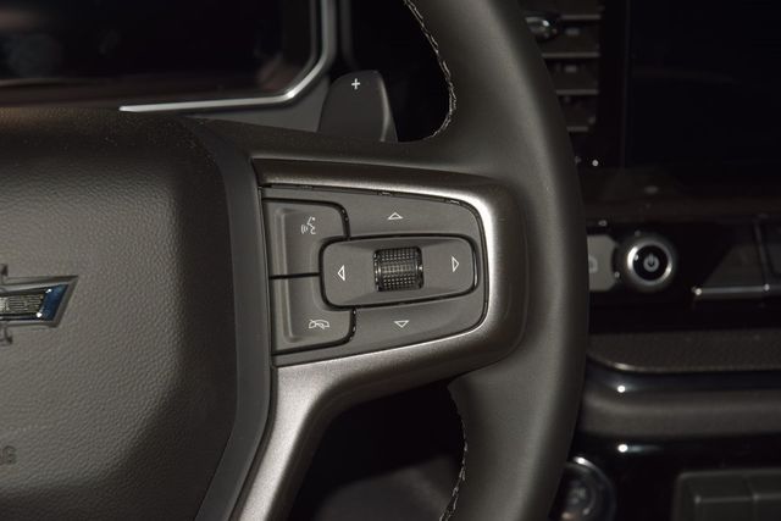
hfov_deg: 19.5
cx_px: 390
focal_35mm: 105
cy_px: 260
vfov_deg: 13.0
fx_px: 2278
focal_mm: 70
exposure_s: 1/125
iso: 100
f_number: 8
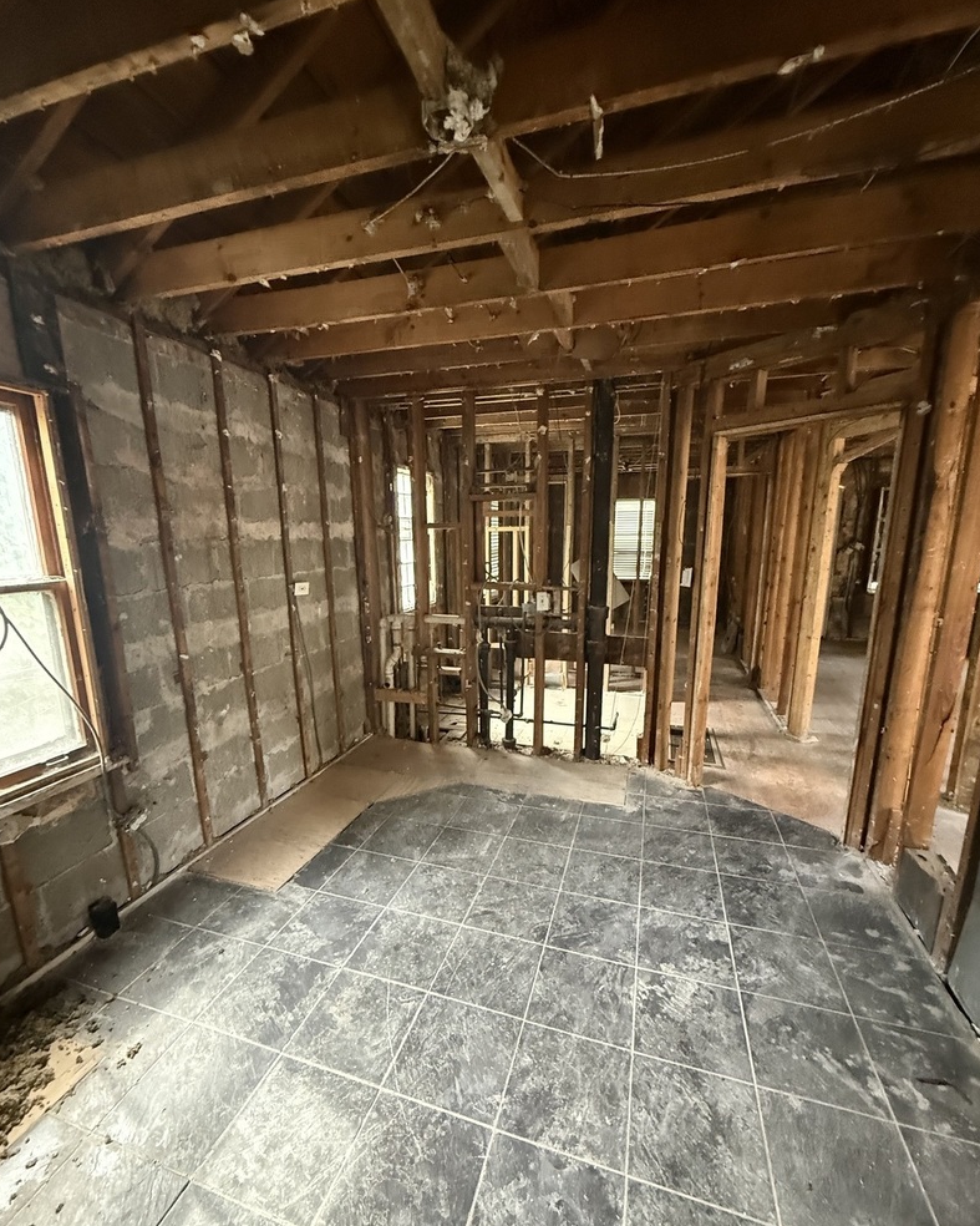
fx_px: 544
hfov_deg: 84.0
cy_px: 649
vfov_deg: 96.7
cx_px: 481
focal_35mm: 15
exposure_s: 1/60
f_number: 2.2
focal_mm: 2.22
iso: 1000
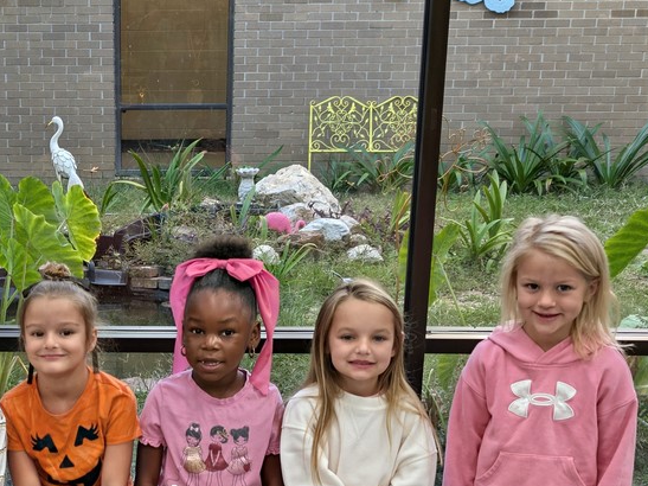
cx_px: 187
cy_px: 449
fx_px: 842
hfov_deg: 41.2
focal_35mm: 45
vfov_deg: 30.6
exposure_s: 1/29.8
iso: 24
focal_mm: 6.9
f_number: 1.68
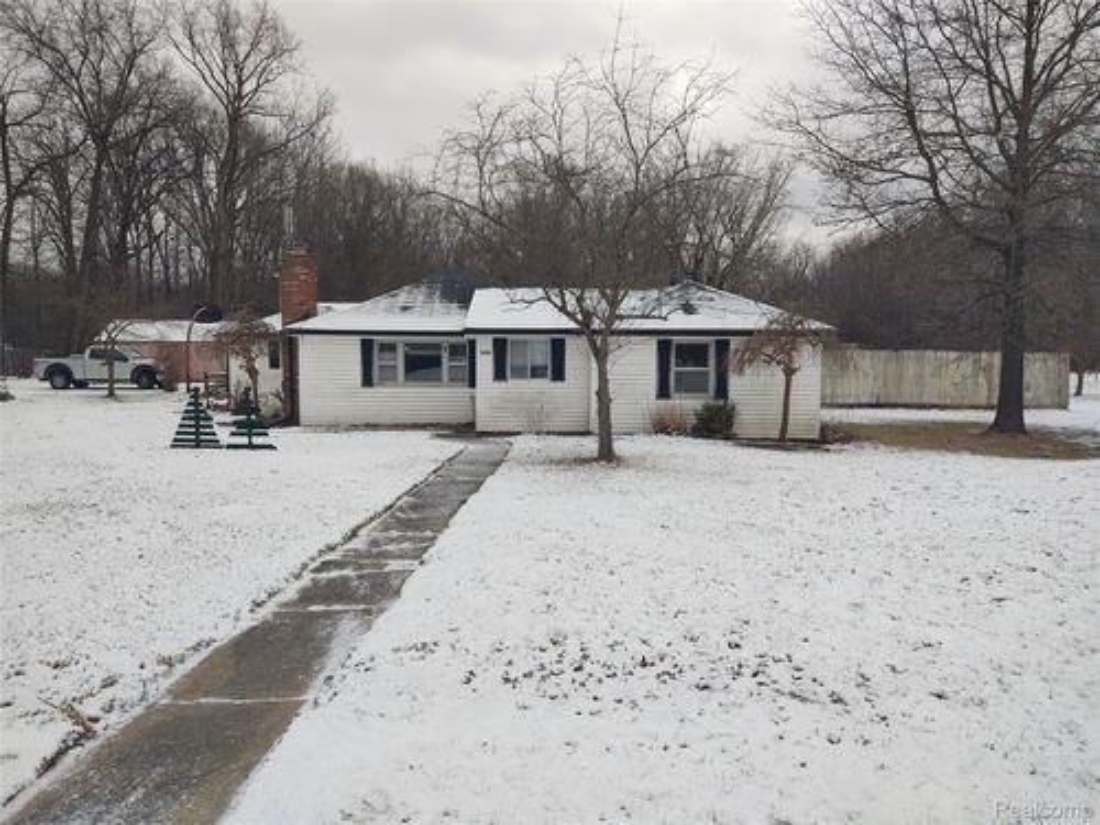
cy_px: 412
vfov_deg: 51.4
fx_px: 858
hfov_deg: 65.3
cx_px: 550
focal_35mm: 27
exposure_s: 1/2396
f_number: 1.7
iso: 100
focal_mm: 4.75
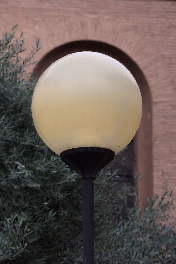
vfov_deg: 9.1
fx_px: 1648
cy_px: 132
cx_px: 88
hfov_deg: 6.1
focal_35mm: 225
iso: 640
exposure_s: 1/400
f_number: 8
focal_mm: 150
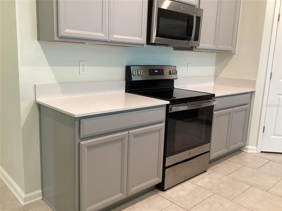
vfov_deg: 45.4
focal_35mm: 31
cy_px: 106
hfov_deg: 58.4
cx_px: 141
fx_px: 253
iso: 200
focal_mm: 3.3
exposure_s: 1/60
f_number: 2.4
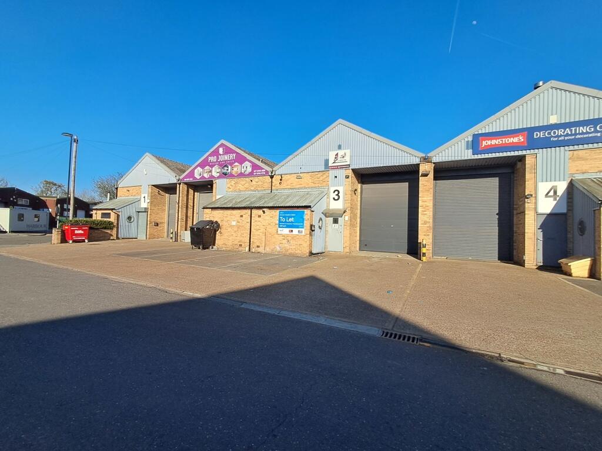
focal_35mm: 16
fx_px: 278
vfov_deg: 78.1
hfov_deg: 94.5
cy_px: 226
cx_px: 301
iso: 40
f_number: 2.2
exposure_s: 1/1323
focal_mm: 1.64
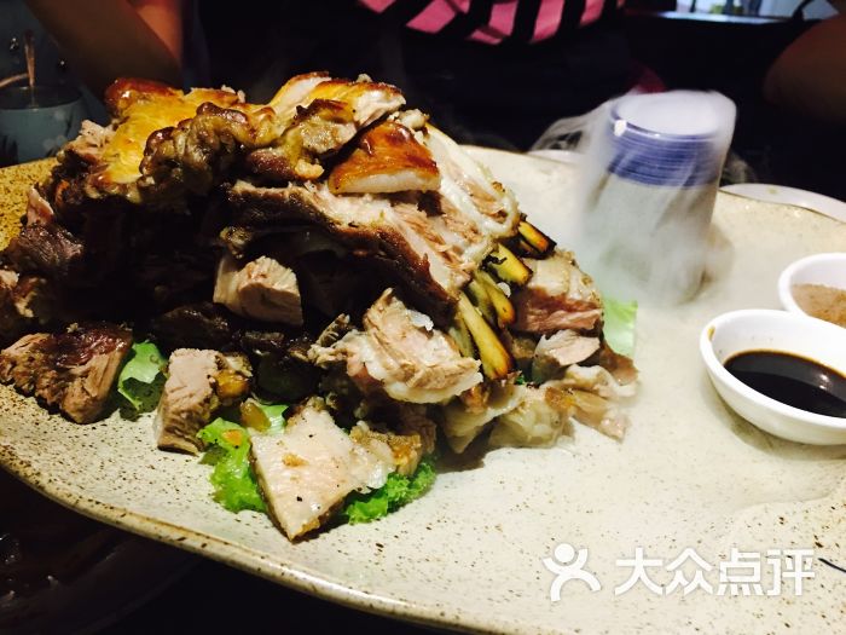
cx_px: 423
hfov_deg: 61.7
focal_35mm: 29
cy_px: 318
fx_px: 709
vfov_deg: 48.2
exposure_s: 1/4
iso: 100
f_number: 2.2
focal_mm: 4.15
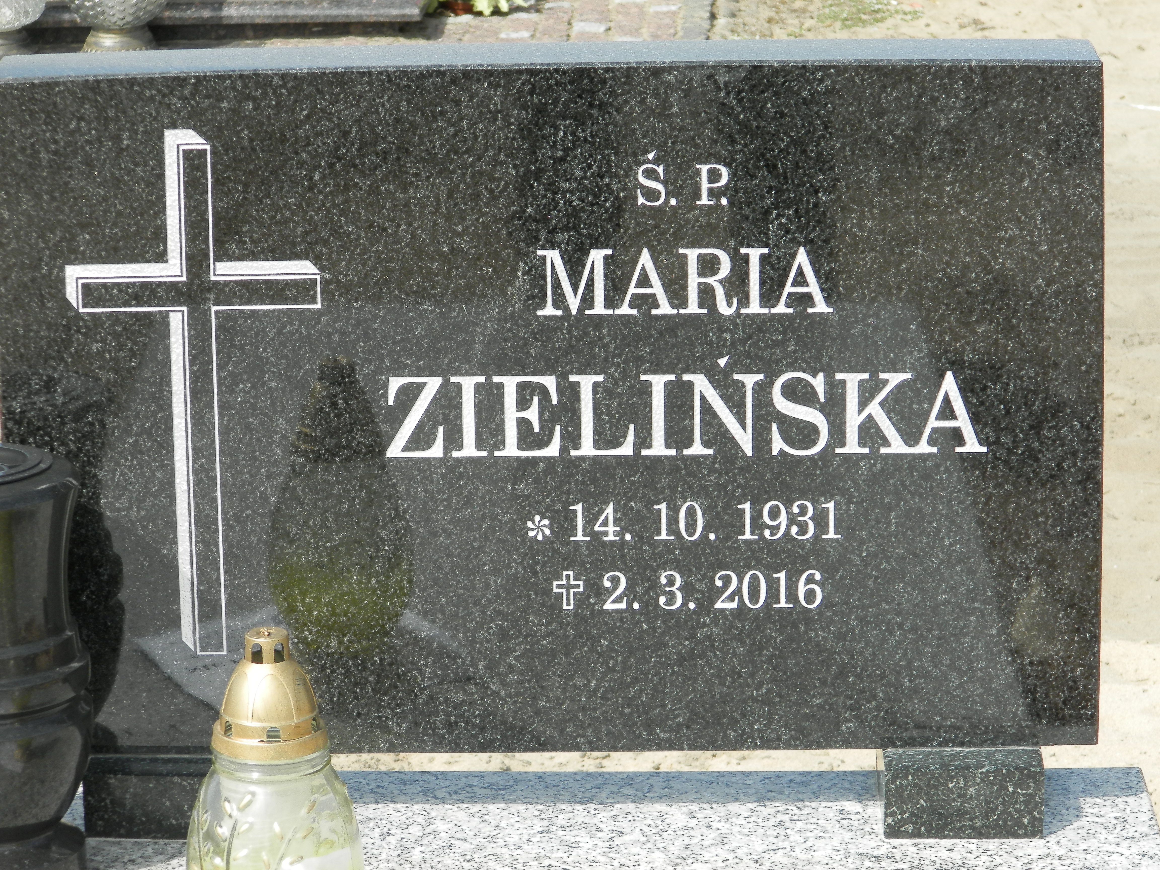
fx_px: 4423
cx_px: 580
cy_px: 435
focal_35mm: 132
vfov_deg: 11.2
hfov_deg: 14.9
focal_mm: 23.6
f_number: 4.7
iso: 80
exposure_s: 1/320
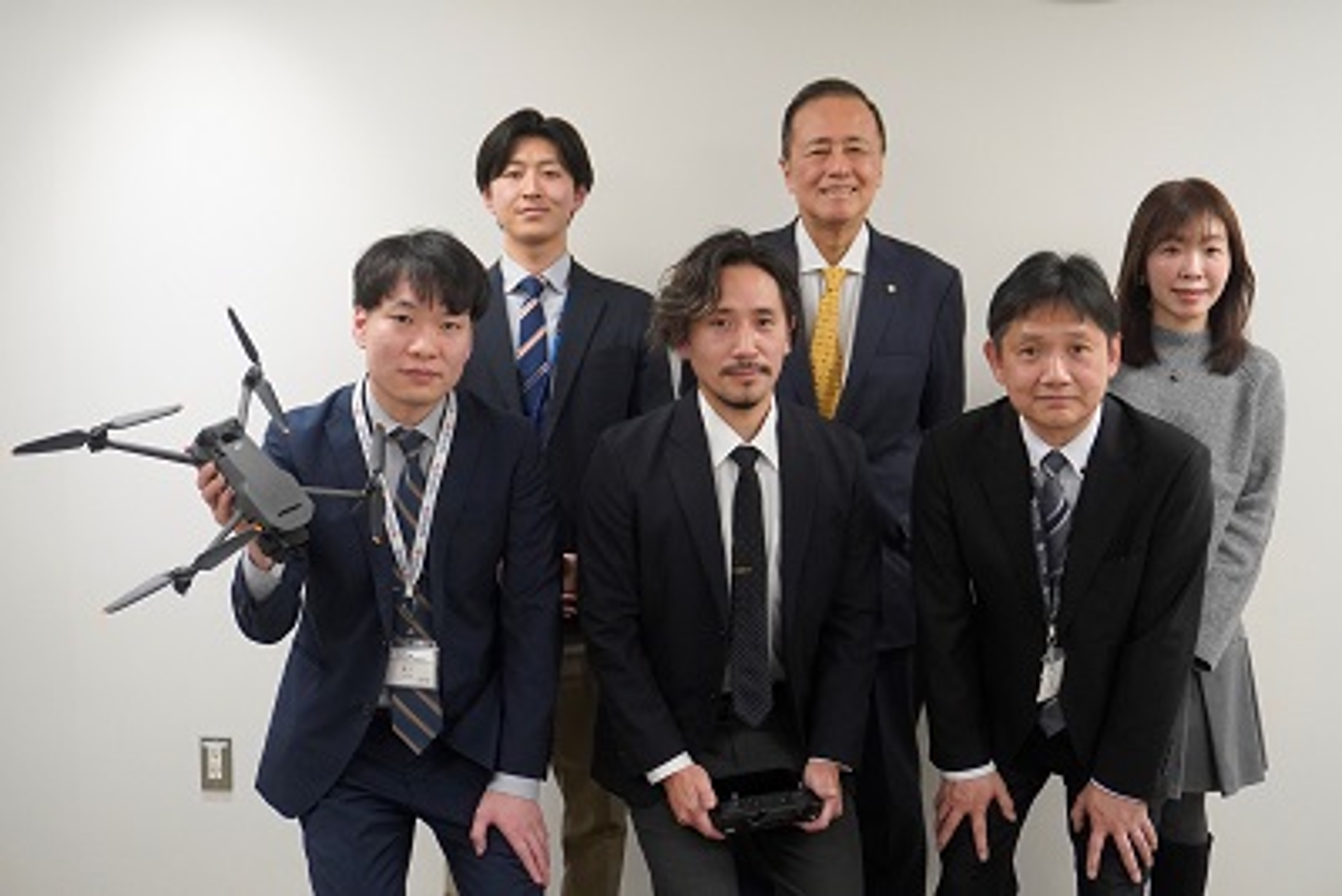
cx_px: 671
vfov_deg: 30.9
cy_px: 448
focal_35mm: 44
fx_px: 1622
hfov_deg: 44.9
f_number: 4.5
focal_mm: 29
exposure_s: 1/160
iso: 2500
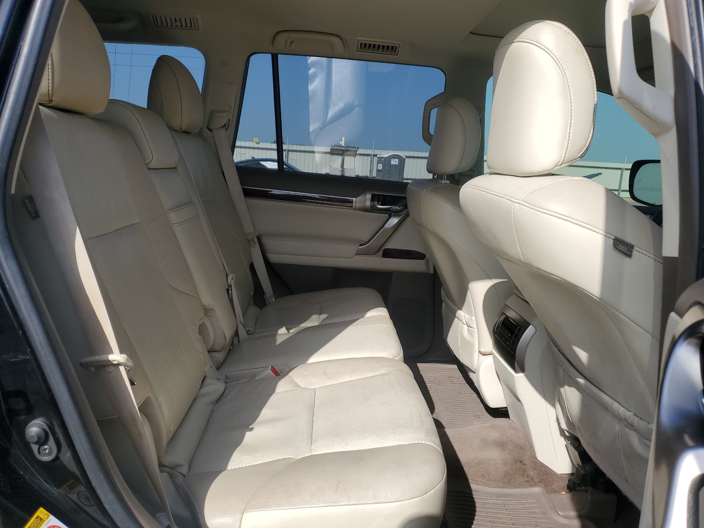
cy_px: 264
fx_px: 529
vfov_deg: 53.1
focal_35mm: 26
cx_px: 352
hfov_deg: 67.3
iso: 50
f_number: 1.5
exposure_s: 1/2500
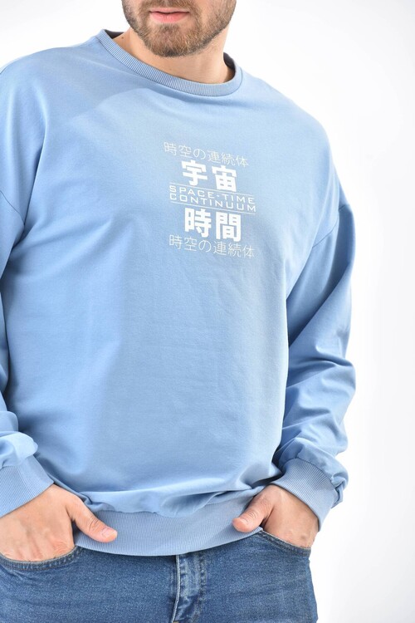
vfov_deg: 10.3
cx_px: 208
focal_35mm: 200
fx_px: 3458
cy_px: 312
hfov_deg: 6.9
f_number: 7.1
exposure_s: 1/160
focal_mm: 200
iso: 100
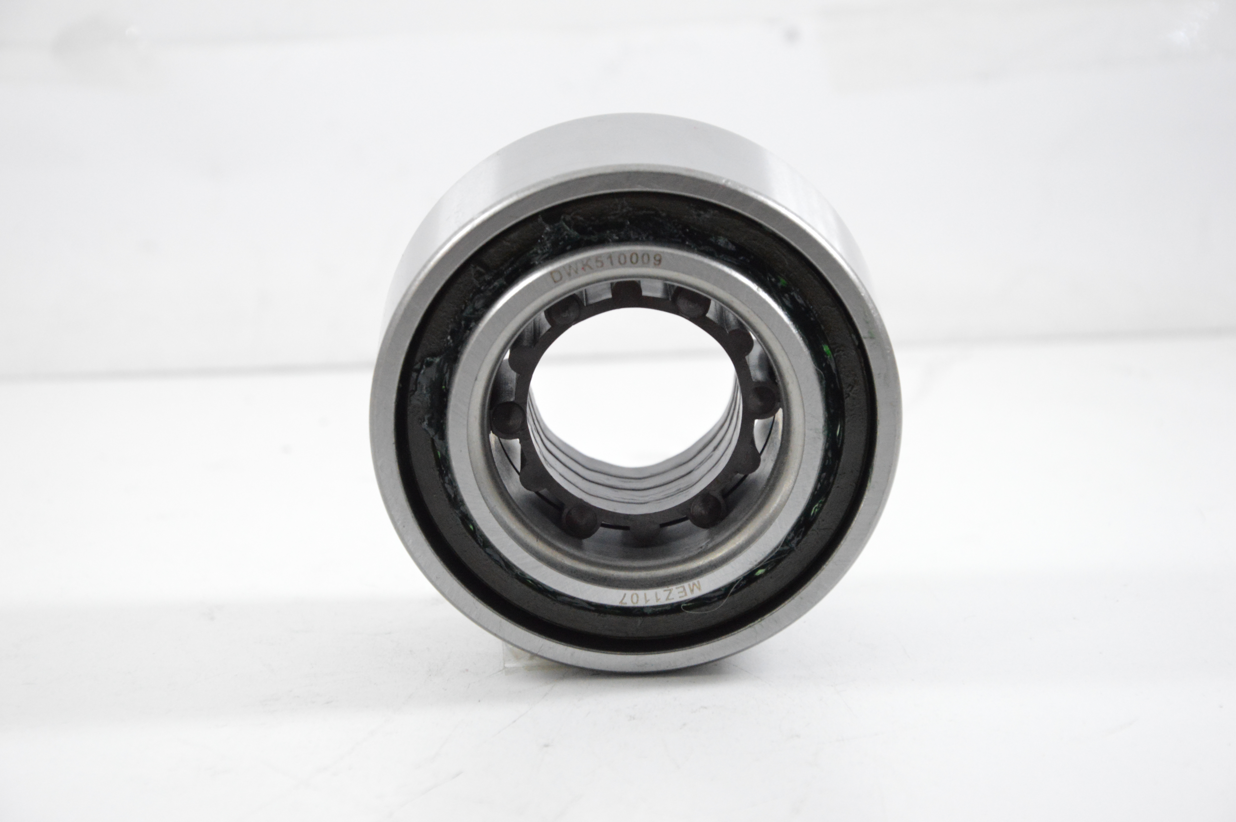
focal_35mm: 128
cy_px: 411
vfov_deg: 10.7
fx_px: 4374
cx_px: 618
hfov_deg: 16.1
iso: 3200
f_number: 7.1
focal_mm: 85
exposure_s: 1/100
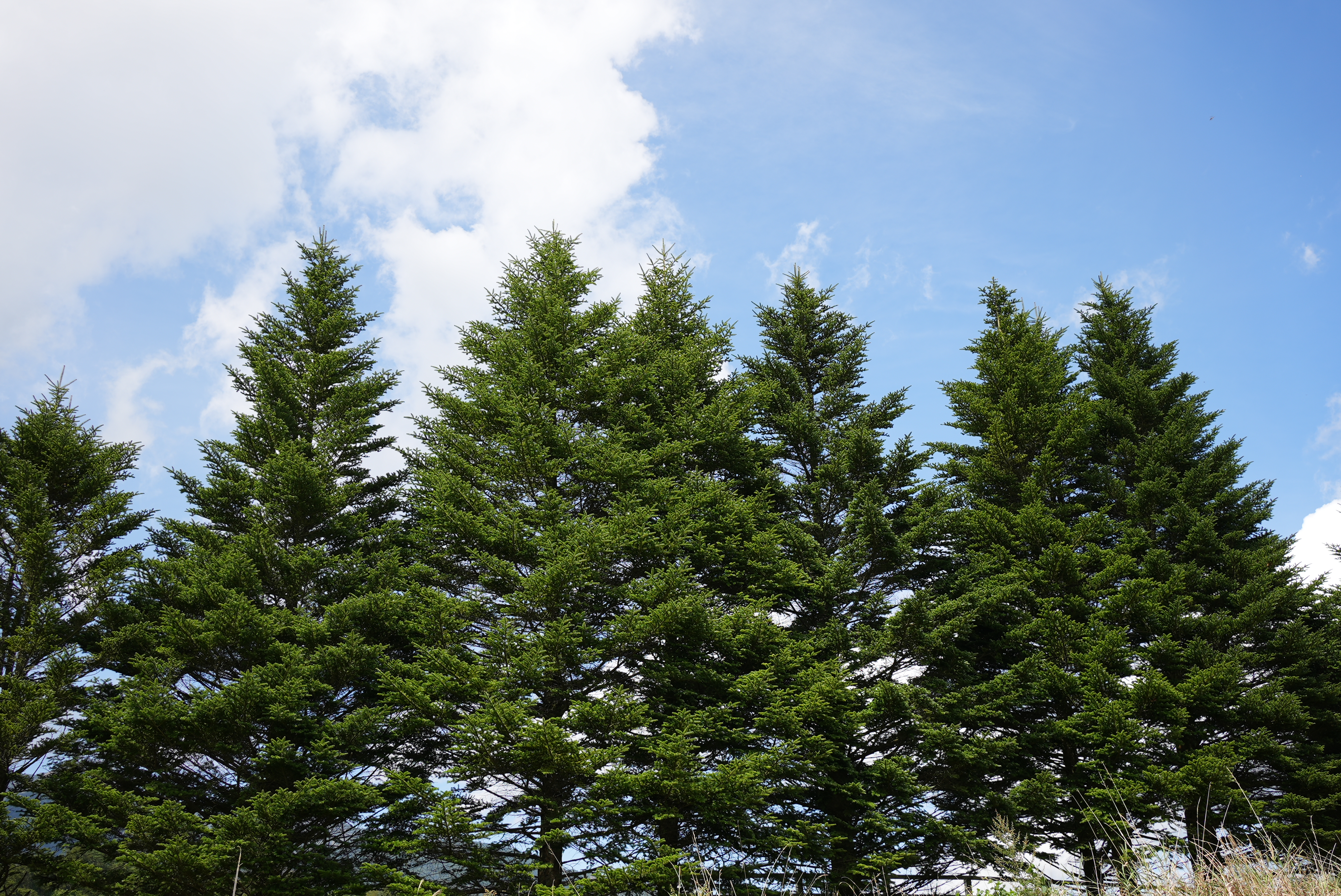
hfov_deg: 54.4
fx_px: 1304
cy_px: 448
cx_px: 670
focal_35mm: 35
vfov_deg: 37.9
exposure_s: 1/250
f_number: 5.6
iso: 80
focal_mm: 35
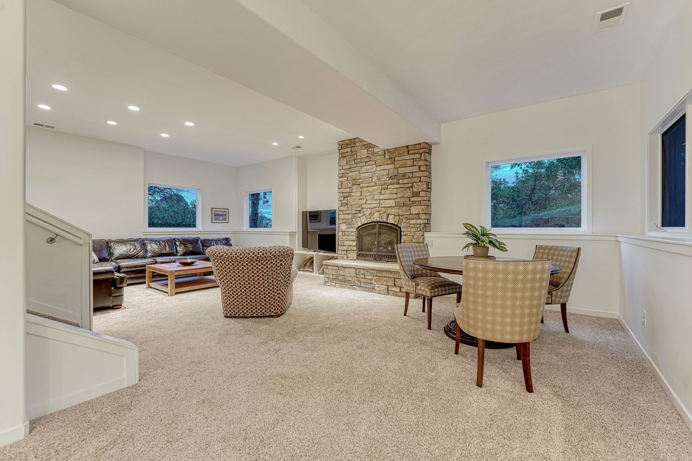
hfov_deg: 100.8
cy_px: 230
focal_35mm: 15
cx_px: 346
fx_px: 286
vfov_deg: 77.7
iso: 800
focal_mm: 14.9
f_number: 8
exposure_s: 1/1.67
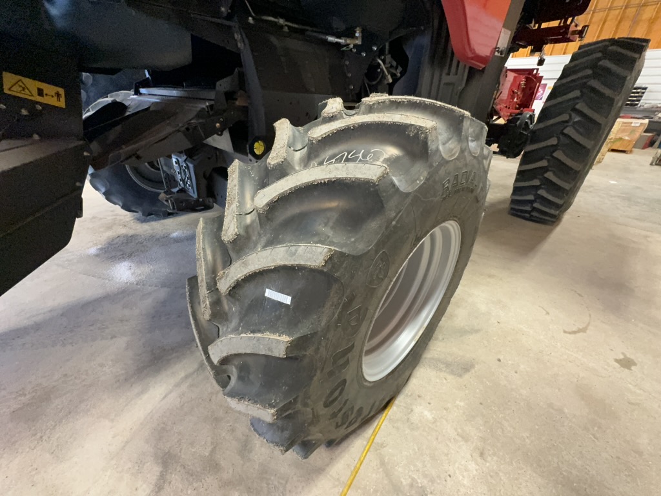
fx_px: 267
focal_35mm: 14
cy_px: 248
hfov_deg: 102.1
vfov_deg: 85.7
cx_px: 330
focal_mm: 2.22
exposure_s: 1/61
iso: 500
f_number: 2.2
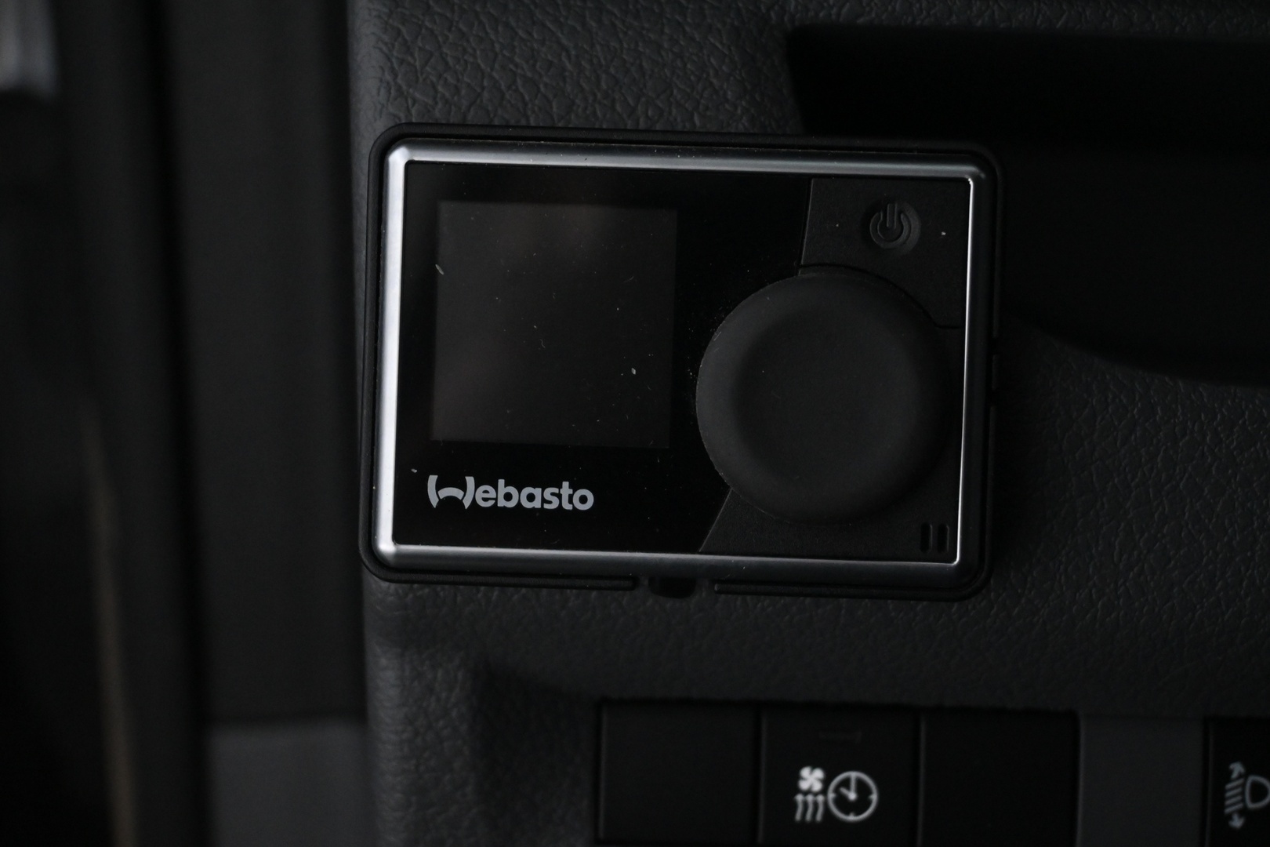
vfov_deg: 21.6
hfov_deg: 31.9
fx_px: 2222
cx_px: 635
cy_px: 424
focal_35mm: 63
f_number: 5.6
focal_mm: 42
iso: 4000
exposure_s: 1/60
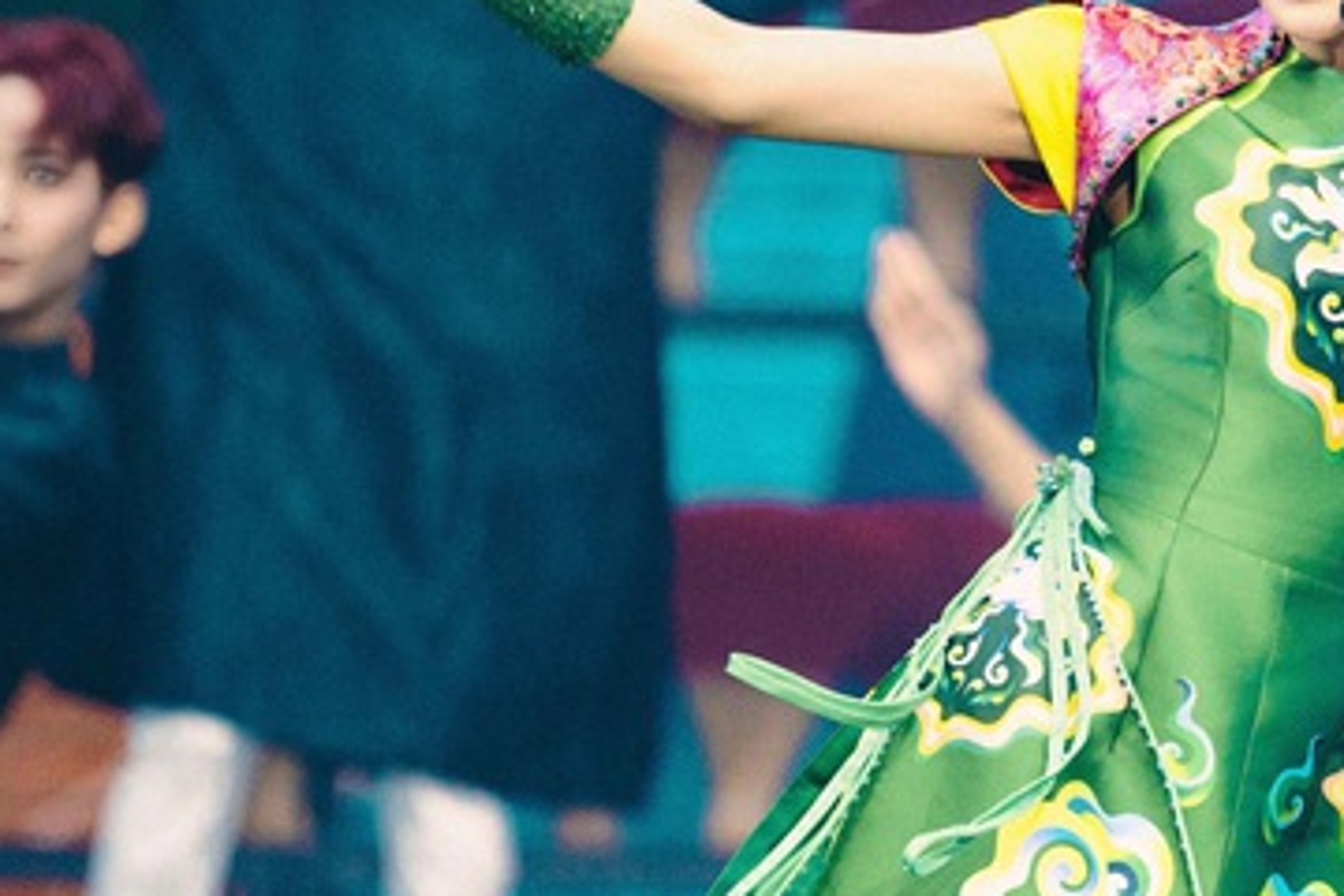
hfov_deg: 3.4
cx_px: 1281
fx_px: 22734
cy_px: 245
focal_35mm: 609
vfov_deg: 2.3
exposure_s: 1/500
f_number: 2.8
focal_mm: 200
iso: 2000
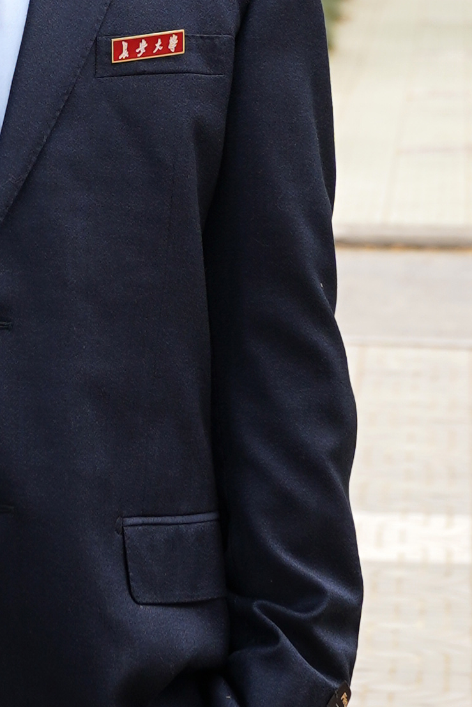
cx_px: -146
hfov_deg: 5.7
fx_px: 4679
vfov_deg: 8.6
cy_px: -91
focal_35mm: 238
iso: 160
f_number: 5
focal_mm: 45
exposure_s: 1/125
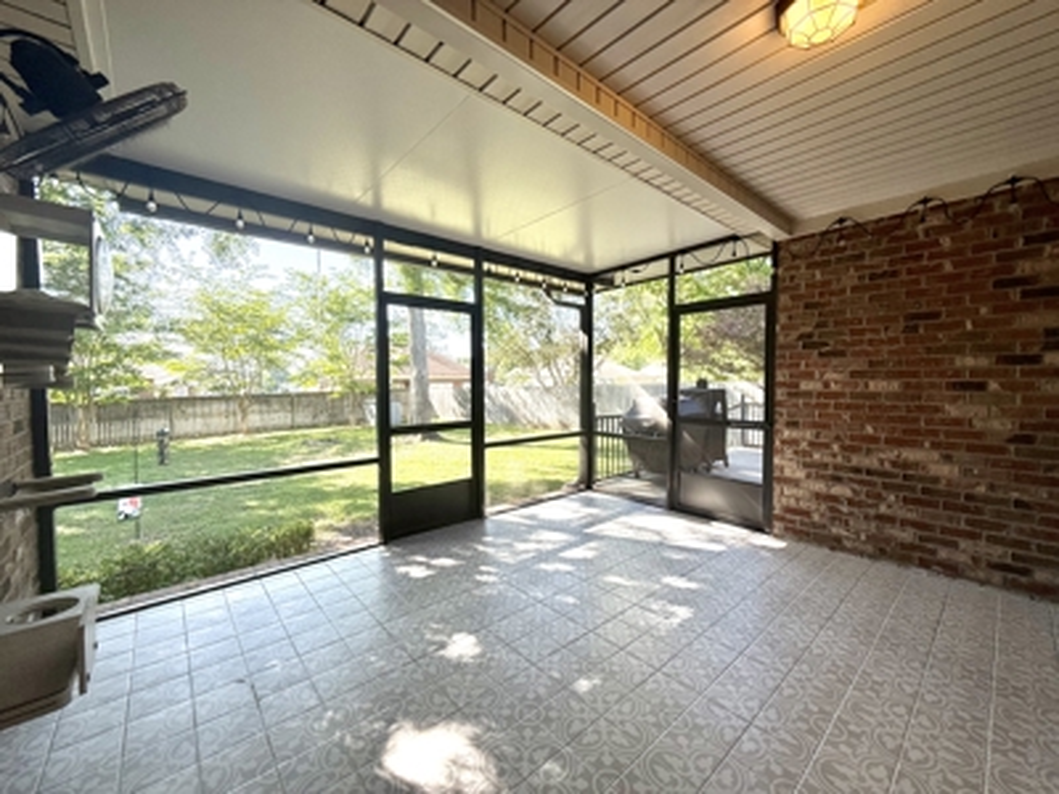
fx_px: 428
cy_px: 397
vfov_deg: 85.7
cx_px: 530
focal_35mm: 14
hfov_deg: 102.1
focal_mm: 2.22
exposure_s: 1/158
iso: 64
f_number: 2.2
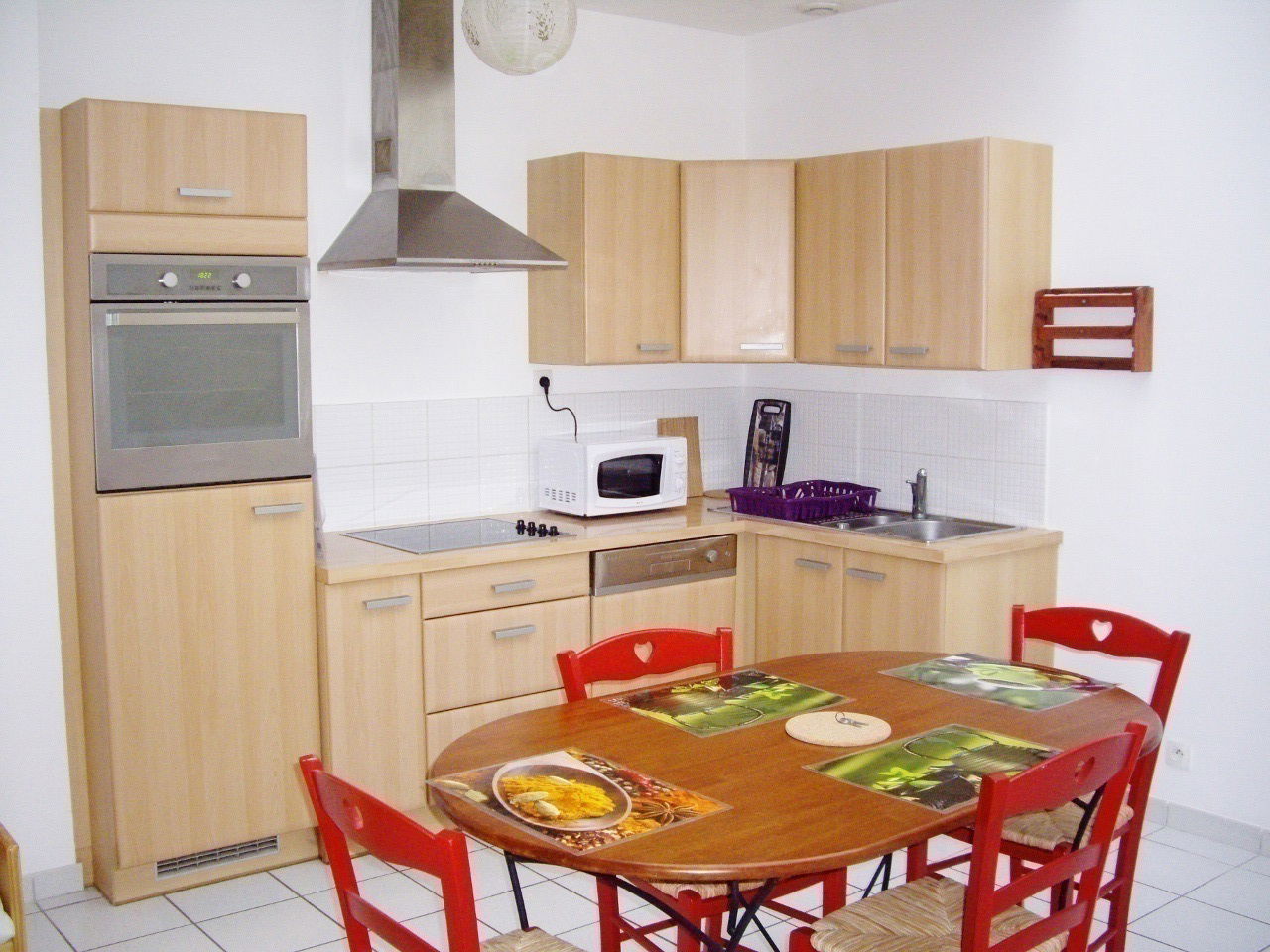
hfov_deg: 49.0
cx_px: 635
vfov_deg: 37.7
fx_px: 1394
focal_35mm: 38
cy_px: 476
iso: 400
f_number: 2.8
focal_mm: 7.9
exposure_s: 1/40
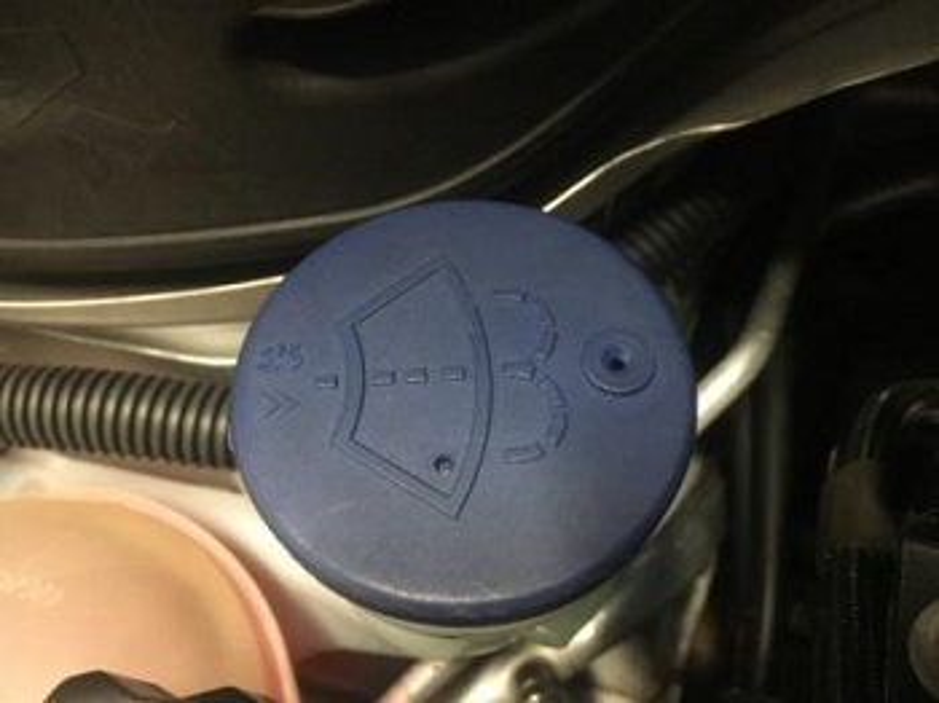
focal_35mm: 29
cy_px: 352
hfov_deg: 61.7
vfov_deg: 48.2
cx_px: 470
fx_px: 786
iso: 320
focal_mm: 4.15
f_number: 2.2
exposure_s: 1/17
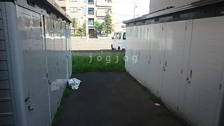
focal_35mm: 24
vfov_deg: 47.6
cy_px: 58
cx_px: 114
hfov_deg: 76.3
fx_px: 143
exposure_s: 1/320
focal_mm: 3.7
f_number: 3.5
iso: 125
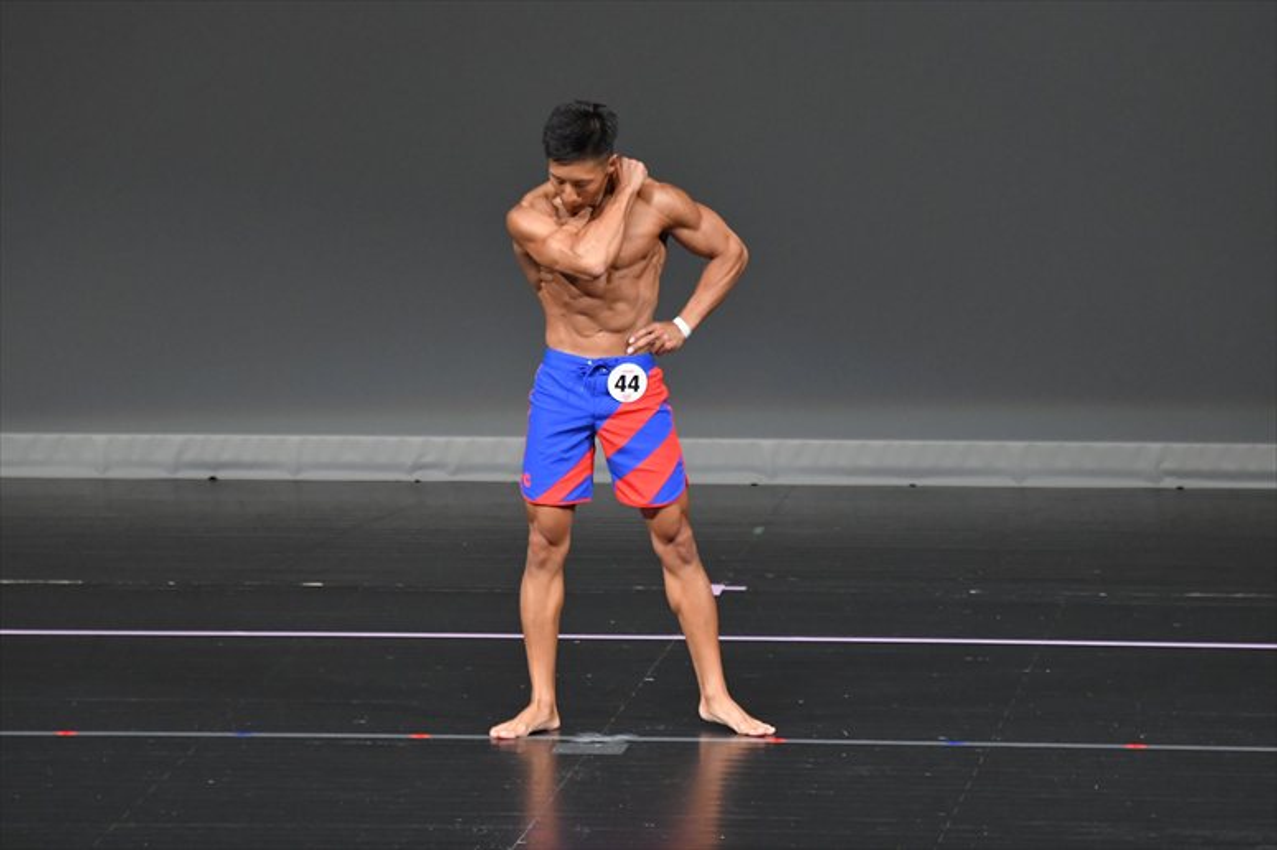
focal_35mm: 315
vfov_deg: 4.4
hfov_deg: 6.5
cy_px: 425
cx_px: 638
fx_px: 11168
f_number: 5.6
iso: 4000
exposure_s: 1/400
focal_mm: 210
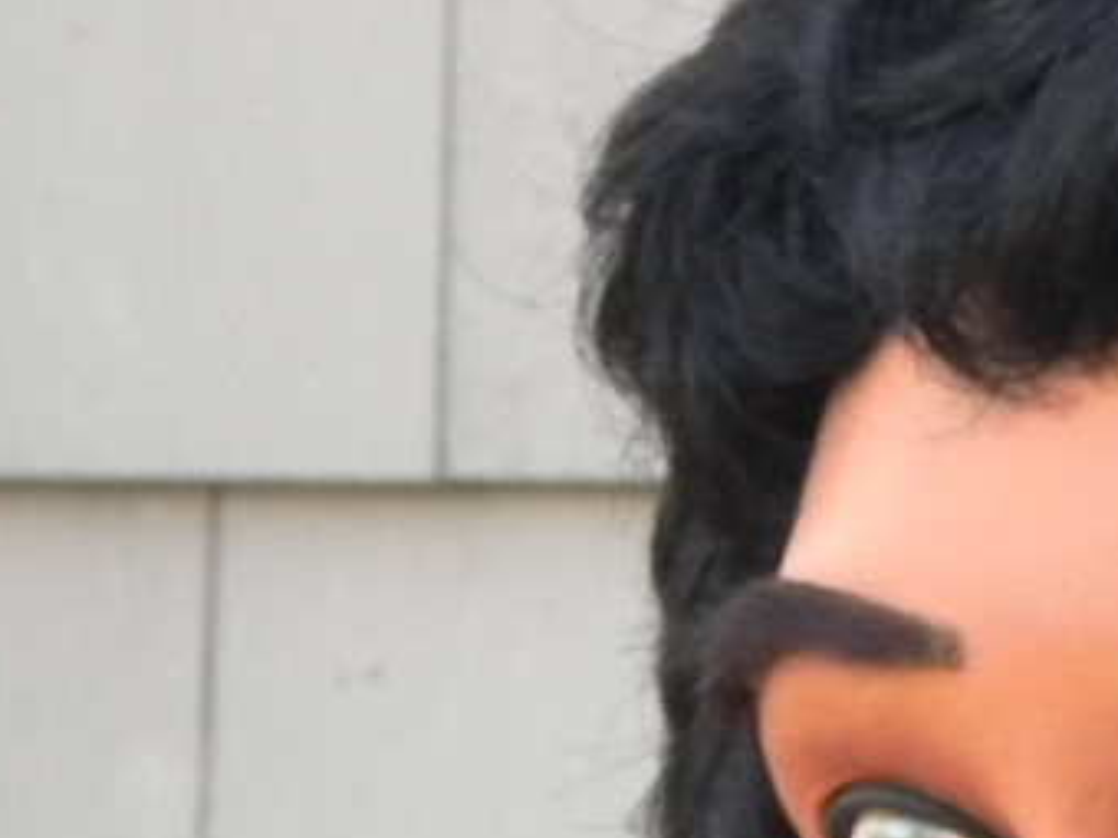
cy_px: 756
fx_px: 10206
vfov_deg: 4.7
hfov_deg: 6.2
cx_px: 1378
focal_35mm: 316
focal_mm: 18.9
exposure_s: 1/84.3
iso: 400
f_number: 5.9
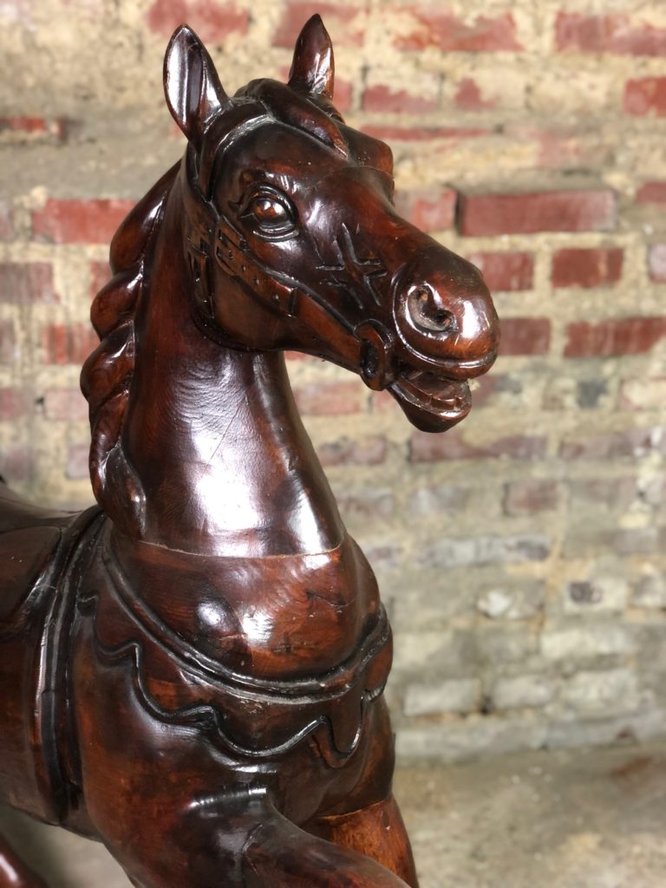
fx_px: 1334
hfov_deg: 28.0
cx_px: 333
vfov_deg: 36.8
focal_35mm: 52
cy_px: 444
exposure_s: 1/25
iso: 125
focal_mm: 6
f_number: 2.4
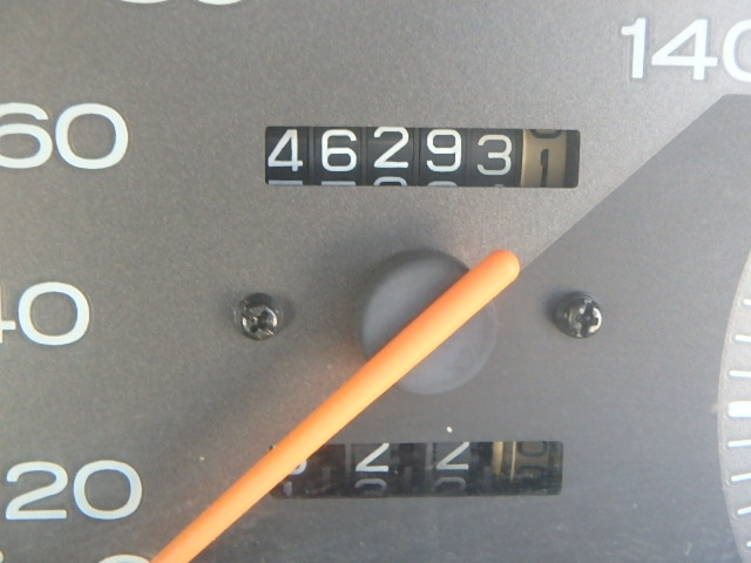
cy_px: 282
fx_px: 976
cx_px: 376
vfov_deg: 32.2
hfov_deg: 42.1
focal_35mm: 45
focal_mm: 8.1
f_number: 5.2
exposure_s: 1/30
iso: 800
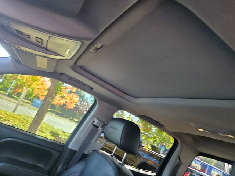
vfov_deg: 58.9
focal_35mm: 23
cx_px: 118
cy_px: 88
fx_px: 156
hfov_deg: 73.9
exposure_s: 1/180
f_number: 1.8
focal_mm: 5.4
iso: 160
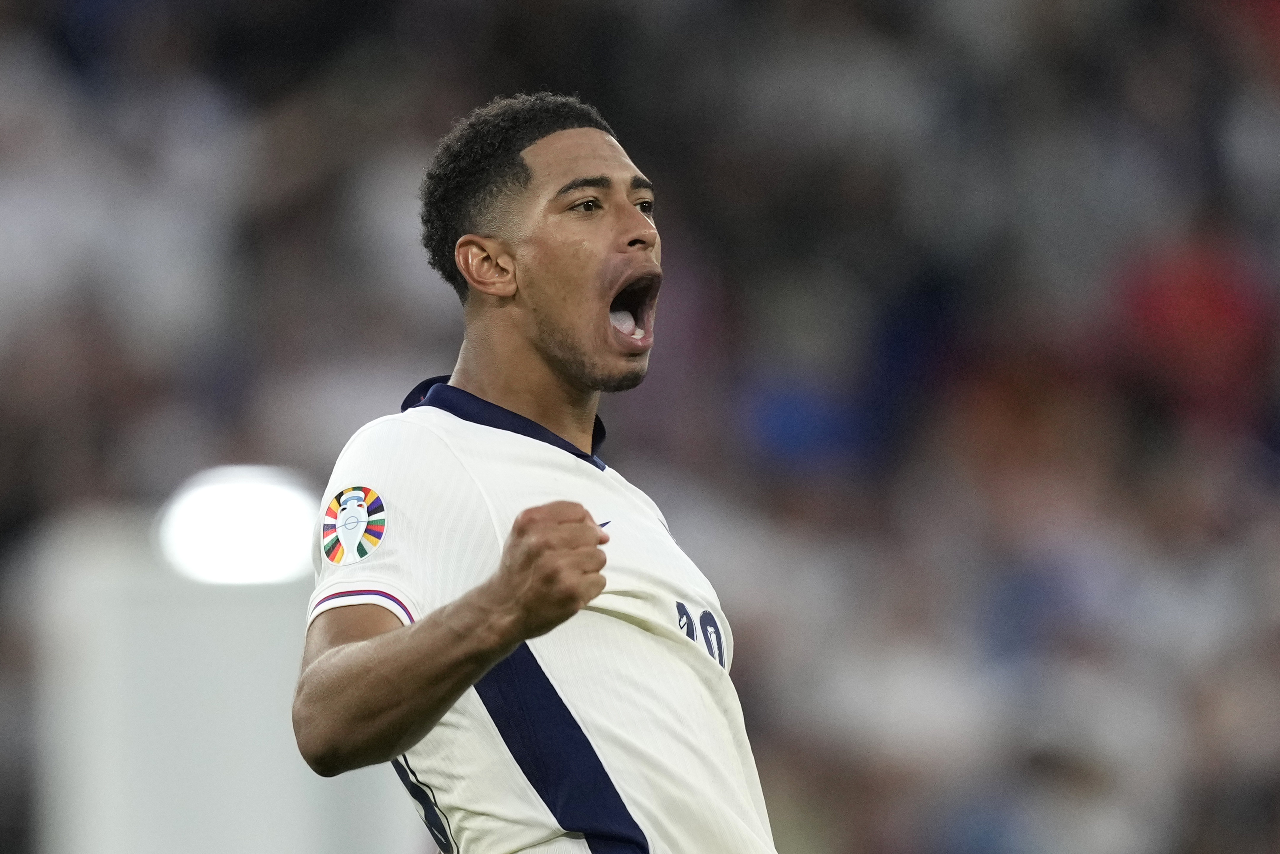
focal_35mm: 400
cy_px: 427
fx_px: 14221
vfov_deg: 3.4
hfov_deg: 5.2
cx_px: 640
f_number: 3.2
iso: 2500
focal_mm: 400
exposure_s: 1/2000
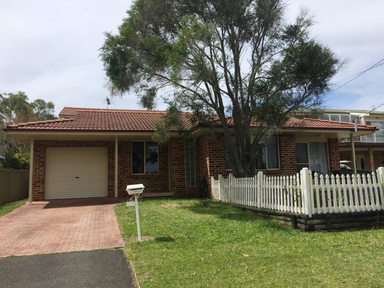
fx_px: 322
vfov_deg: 48.2
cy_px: 144
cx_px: 192
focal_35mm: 29
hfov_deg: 61.7
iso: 32
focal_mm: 4.15
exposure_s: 1/2639
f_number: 2.2
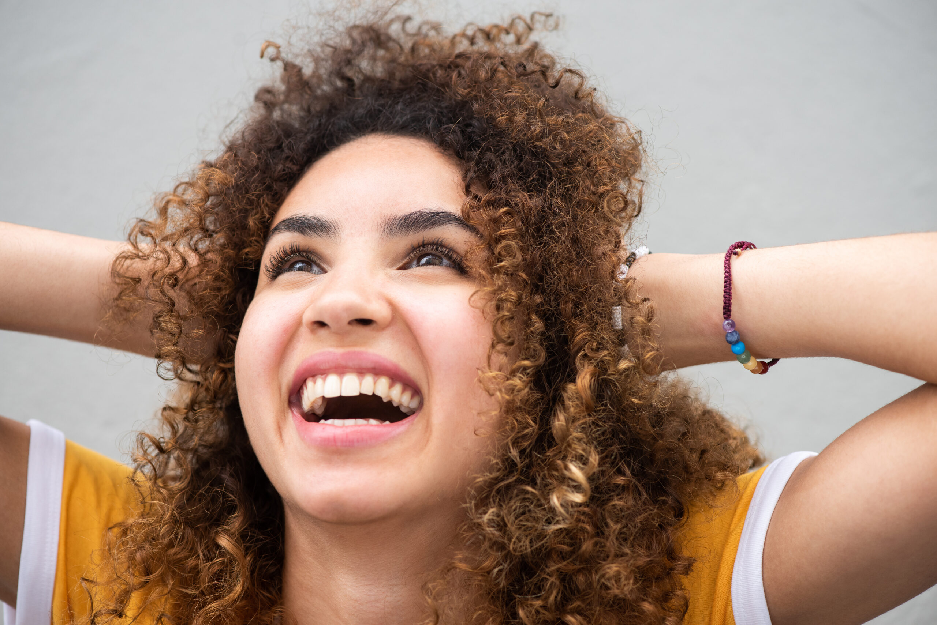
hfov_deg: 19.4
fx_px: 2734
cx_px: 468
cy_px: 312
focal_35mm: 105
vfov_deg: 13.1
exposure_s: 1/320
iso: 400
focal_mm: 105
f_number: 4
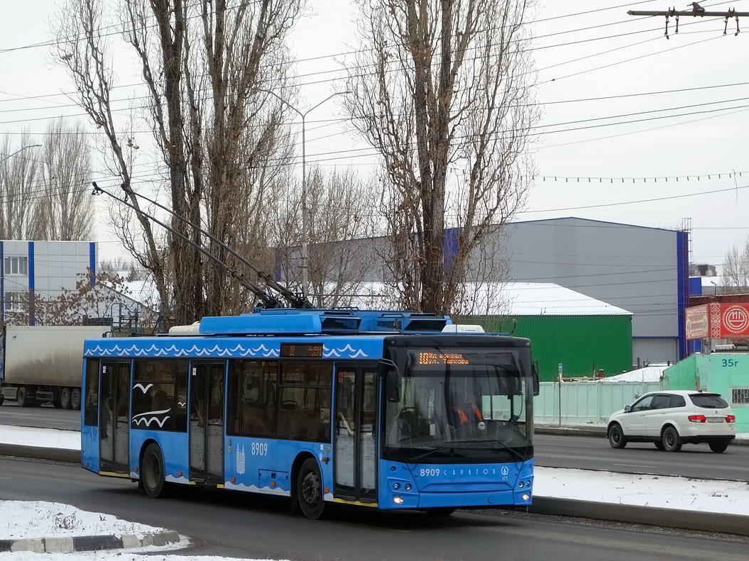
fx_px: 2012
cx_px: 336
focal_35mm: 93
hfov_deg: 21.1
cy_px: 279
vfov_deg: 15.9
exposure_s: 1/500
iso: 320
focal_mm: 31.48
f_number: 4.5
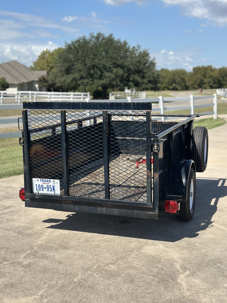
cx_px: 114
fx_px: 420
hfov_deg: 30.3
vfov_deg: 39.7
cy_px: 152
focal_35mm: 48
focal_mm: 6.86
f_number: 1.78
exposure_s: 1/4785
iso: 100
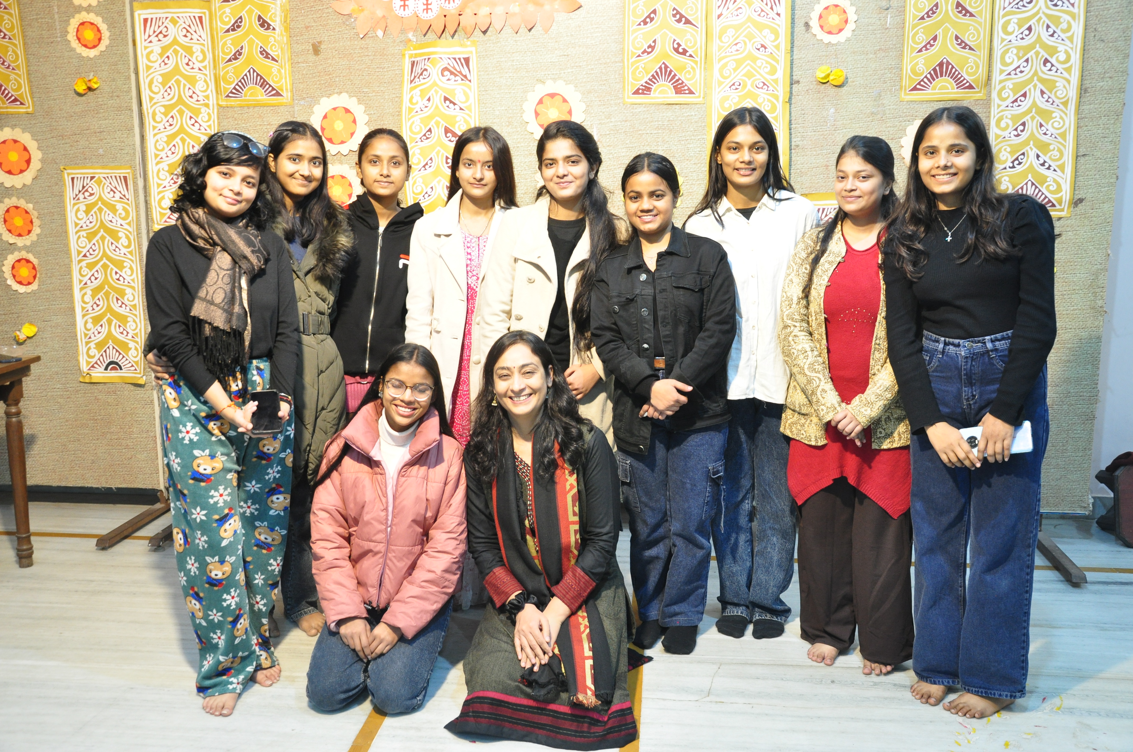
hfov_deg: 57.3
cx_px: 566
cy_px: 376
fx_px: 1037
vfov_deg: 39.9
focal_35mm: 33
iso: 800
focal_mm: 22
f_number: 5.6
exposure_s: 1/10
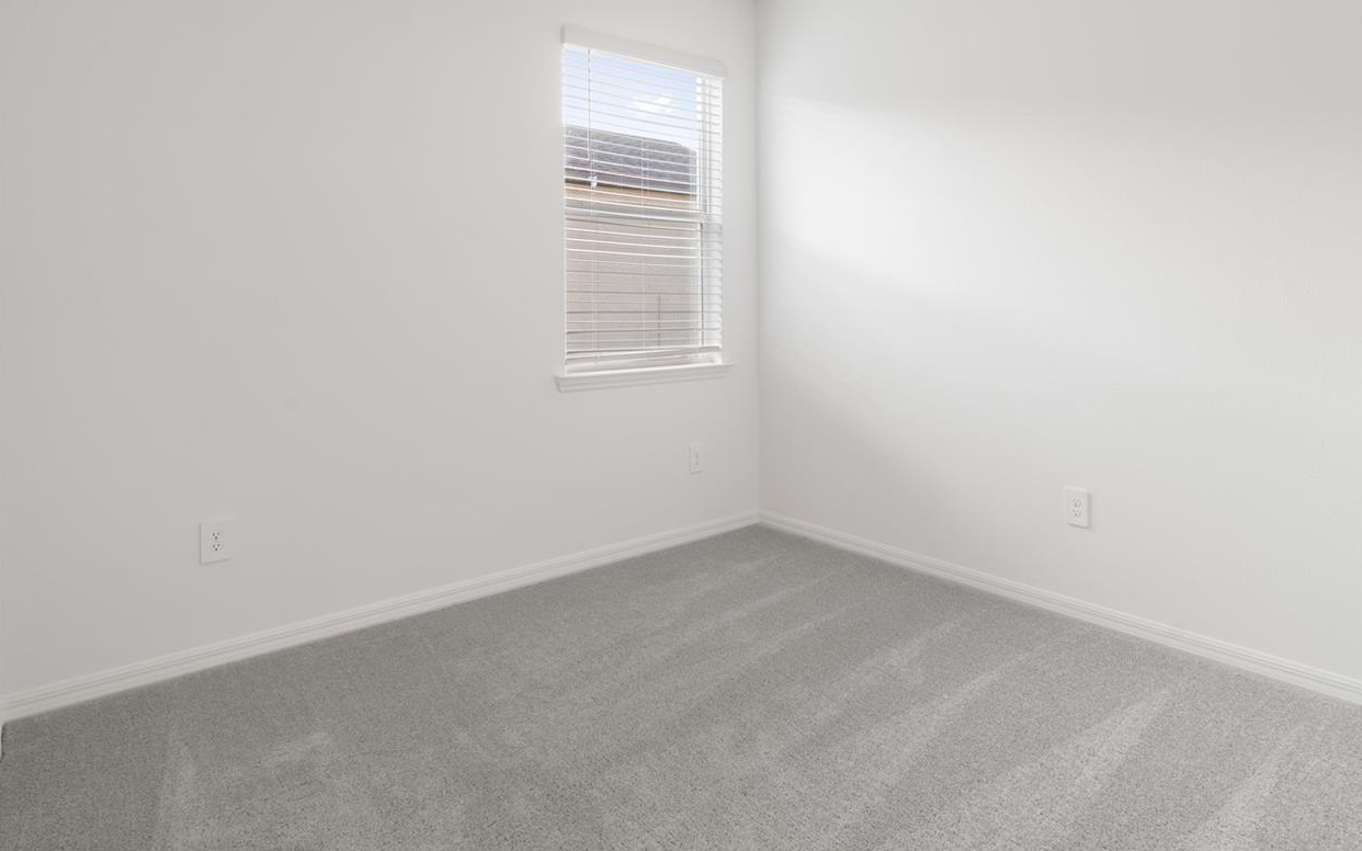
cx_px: 760
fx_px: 779
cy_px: 310
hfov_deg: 82.0
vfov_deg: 56.5
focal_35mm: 21
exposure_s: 1/2
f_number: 9
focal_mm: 16
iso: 320
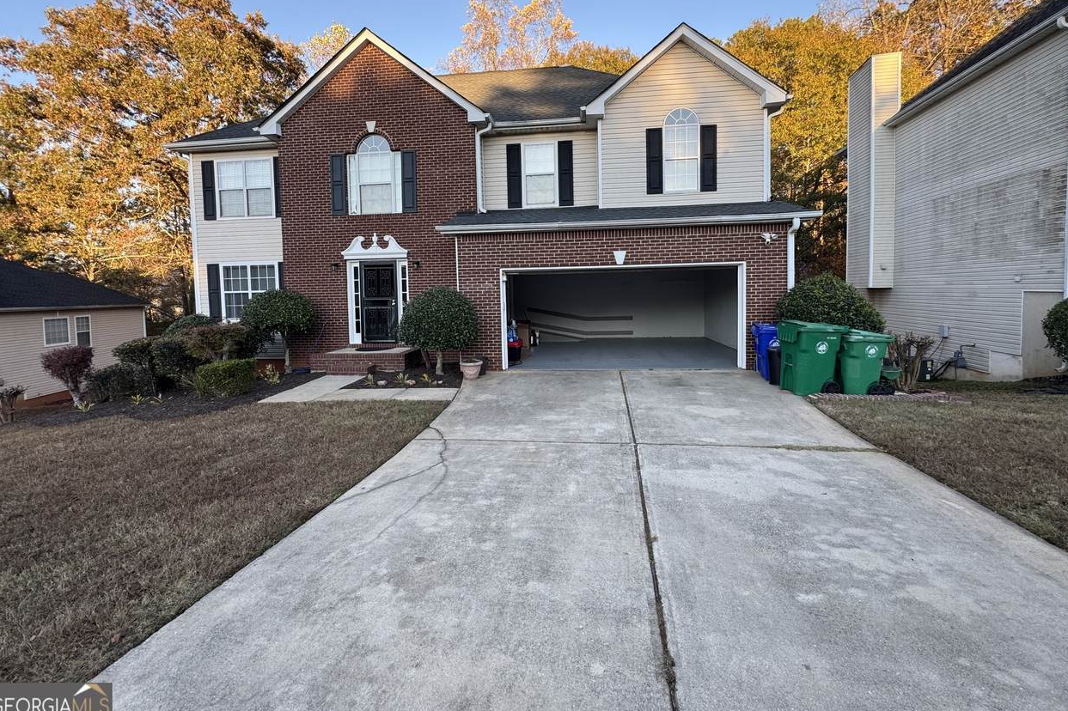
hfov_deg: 100.4
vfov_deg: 77.0
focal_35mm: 15
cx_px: 539
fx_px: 445
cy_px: 312
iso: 40
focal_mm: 2.22
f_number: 2.2
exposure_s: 1/140
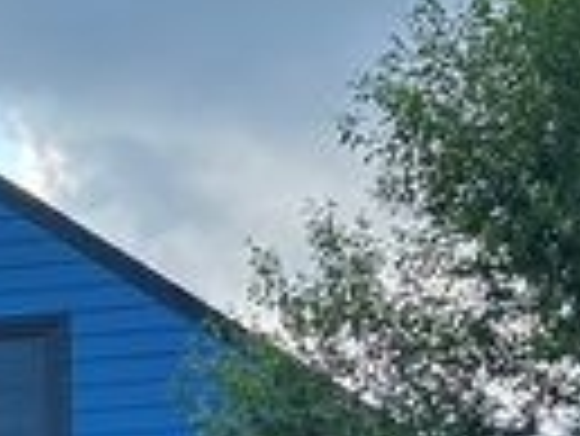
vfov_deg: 7.8
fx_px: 3119
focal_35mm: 186
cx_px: -112
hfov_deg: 10.5
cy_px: 712
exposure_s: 1/1376
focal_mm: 6.86
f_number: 1.78
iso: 64
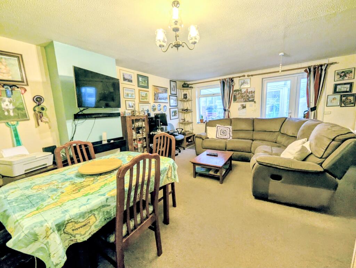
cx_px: 178
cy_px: 134
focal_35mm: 13
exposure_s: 1/33.3
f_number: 2.2
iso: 85
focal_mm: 1.95
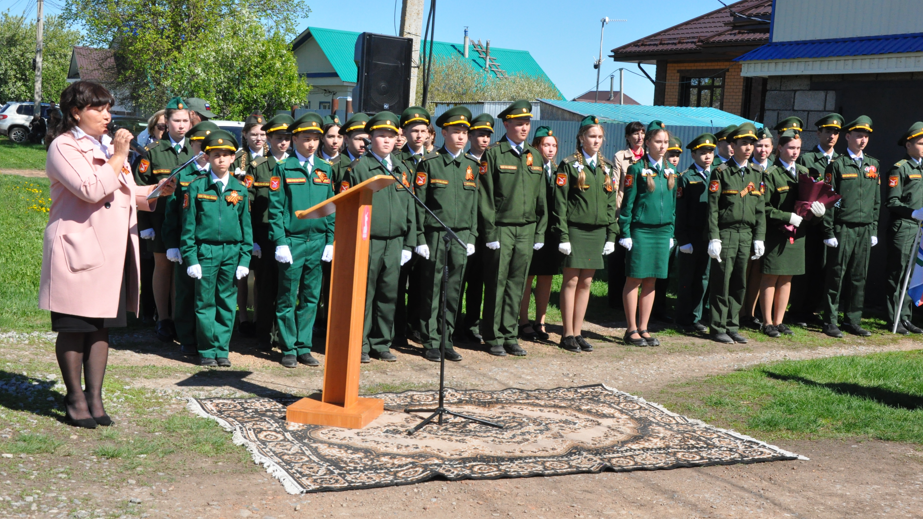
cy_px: 240
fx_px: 2692
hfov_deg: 19.5
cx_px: 462
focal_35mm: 110
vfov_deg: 11.0
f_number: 14
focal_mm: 70
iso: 1000
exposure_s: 1/800
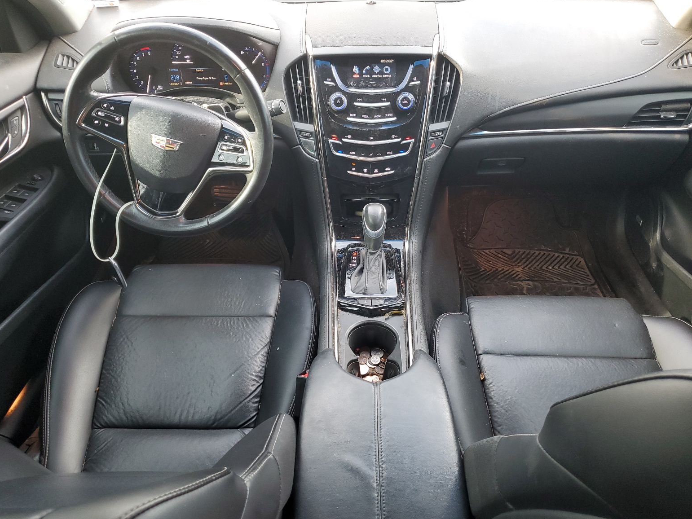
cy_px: 268
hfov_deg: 65.3
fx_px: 540
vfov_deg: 51.4
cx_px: 336
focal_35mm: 27
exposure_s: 1/60.2
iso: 79
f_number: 1.5
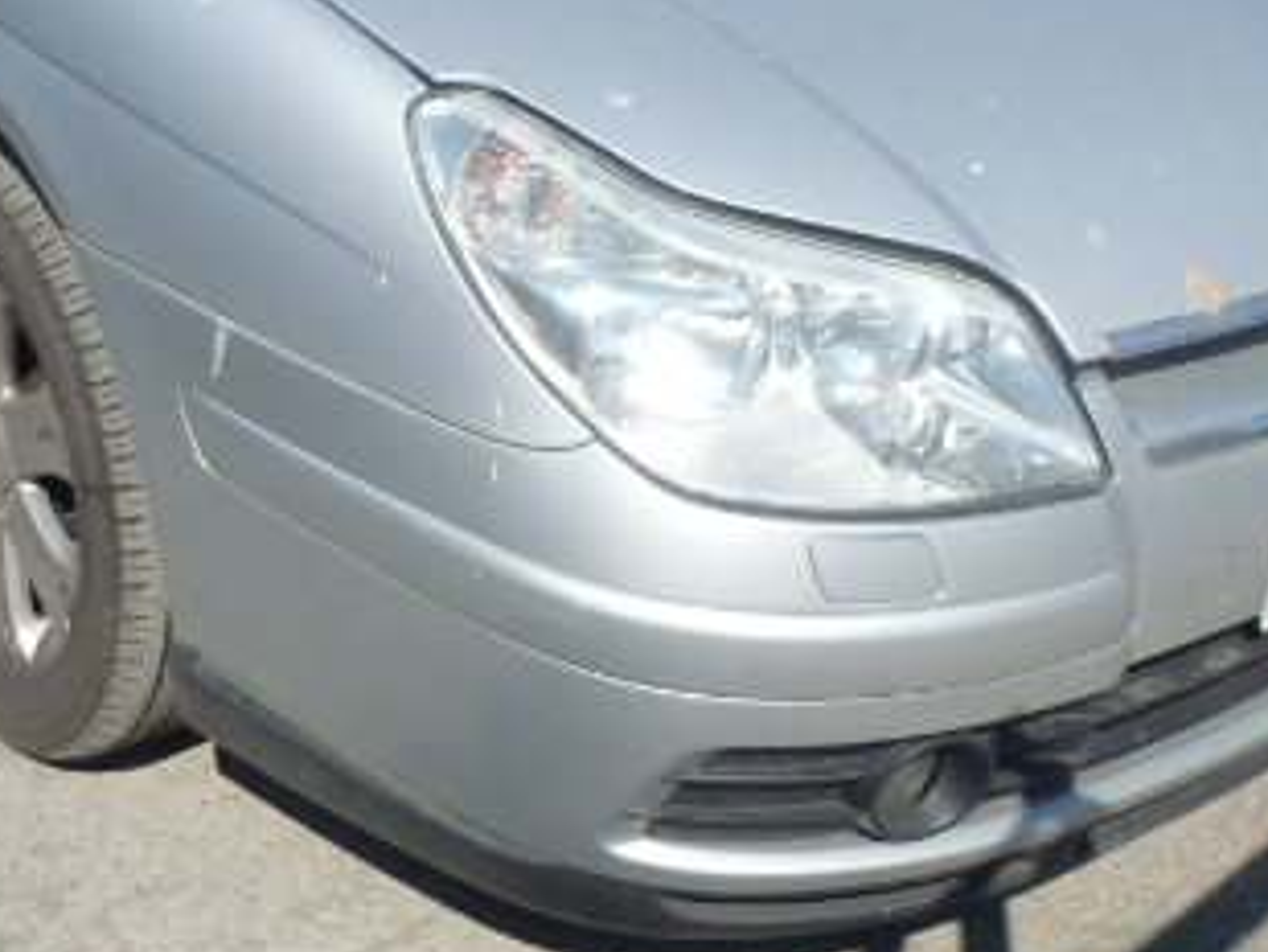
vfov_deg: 24.2
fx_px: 2125
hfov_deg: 32.9
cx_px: 398
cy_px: 21
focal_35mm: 58
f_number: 11
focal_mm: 5
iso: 125
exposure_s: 1/125
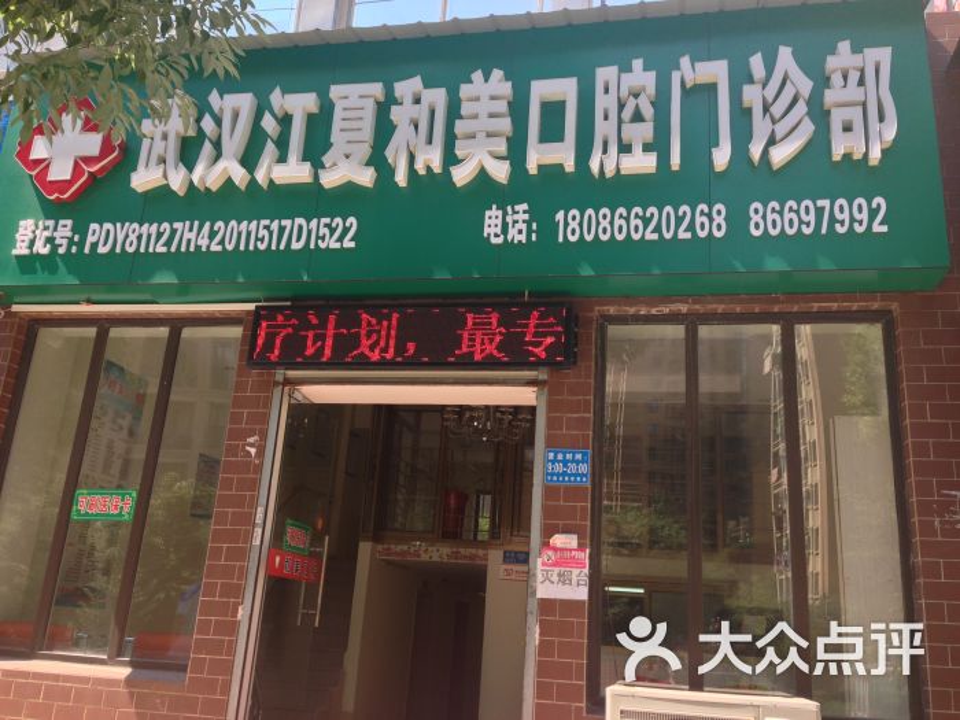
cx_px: 480
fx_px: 915
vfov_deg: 42.9
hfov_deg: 55.4
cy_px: 360
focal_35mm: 33
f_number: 2.4
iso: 50
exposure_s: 1/339
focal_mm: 4.12
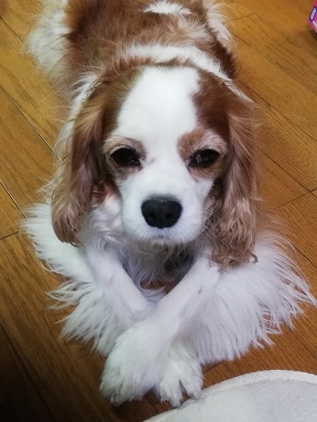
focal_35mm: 46
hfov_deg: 31.5
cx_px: 158
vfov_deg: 41.2
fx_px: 561
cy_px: 211
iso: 640
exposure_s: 1/20
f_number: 2.2
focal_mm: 3.81
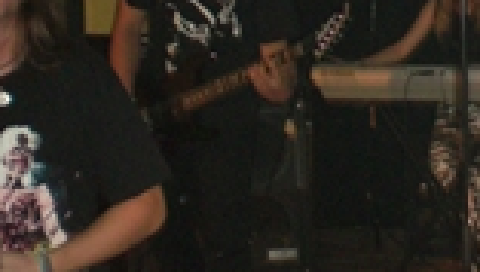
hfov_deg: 22.1
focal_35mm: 92
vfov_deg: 13.2
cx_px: 508
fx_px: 1173
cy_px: 119
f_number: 3.1
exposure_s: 1/30
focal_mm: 6.3
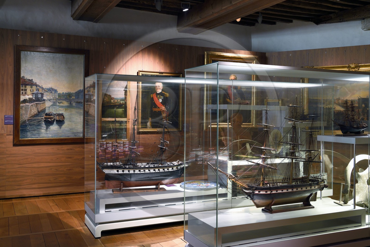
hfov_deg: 54.4
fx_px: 360
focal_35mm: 35
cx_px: 185
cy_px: 124
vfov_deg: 37.8
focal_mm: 35
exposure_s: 1/3.33
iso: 800
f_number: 9
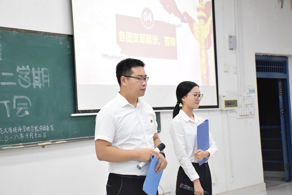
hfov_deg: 28.1
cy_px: 98
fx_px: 584
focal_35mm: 72
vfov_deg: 18.9
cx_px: 146
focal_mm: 48
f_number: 5.6
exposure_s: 1/160
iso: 4000
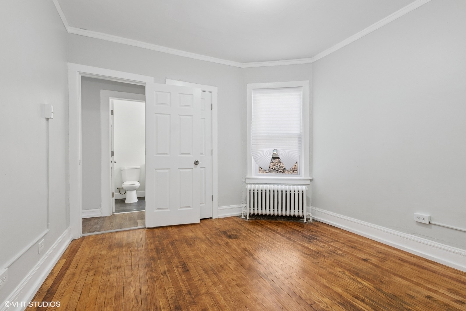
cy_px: 156
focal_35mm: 15
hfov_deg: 100.4
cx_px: 233
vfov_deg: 77.3
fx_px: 194
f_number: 7.1
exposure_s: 1/13
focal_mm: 10
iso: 250
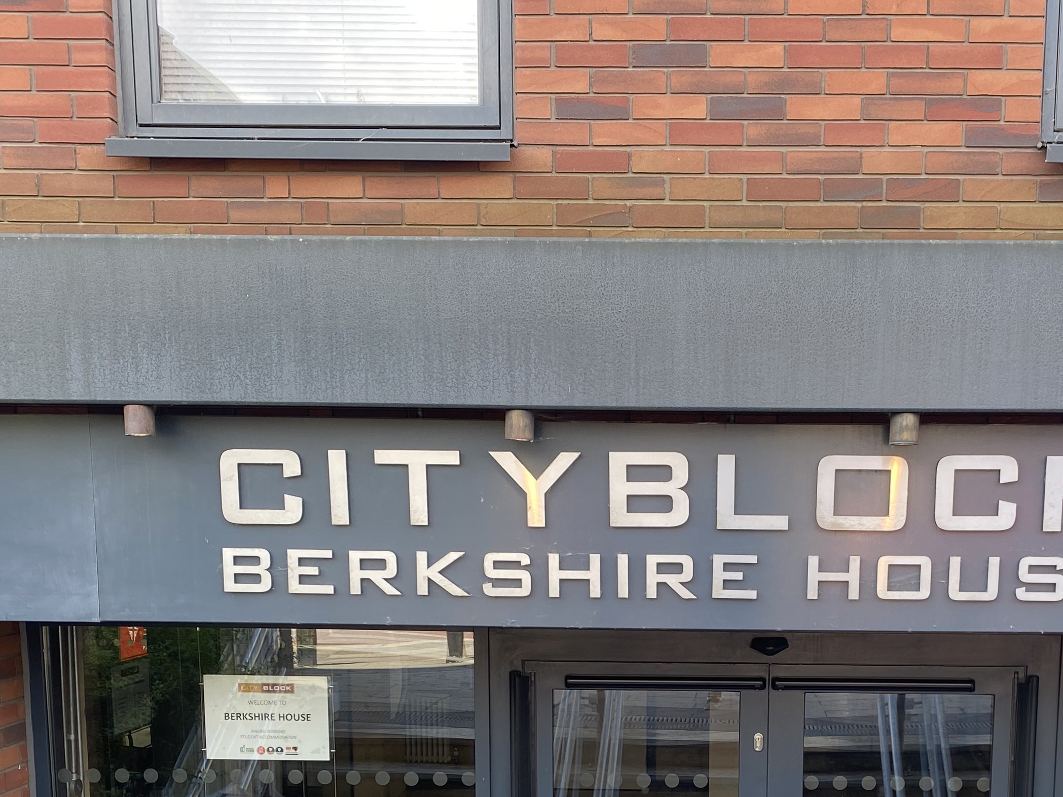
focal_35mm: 50
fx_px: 1535
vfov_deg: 27.7
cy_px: 762
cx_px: 705
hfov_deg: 37.8
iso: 32
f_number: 1.8
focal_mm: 4.25
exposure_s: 1/141
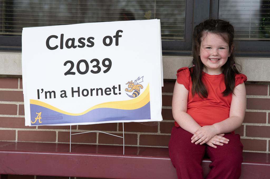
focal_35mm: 85
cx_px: 135
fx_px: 637
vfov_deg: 16.0
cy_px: 90
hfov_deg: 23.9
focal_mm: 85
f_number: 4
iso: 320
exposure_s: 1/250
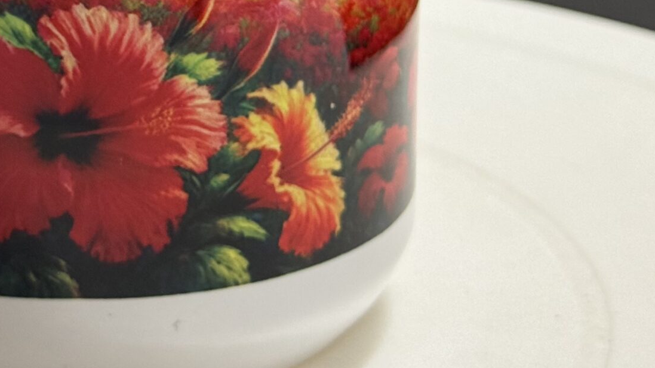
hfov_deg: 17.4
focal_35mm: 122
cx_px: 99
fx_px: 2119
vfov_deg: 9.7
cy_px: -157
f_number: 1.78
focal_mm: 6.76
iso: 200
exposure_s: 1/60
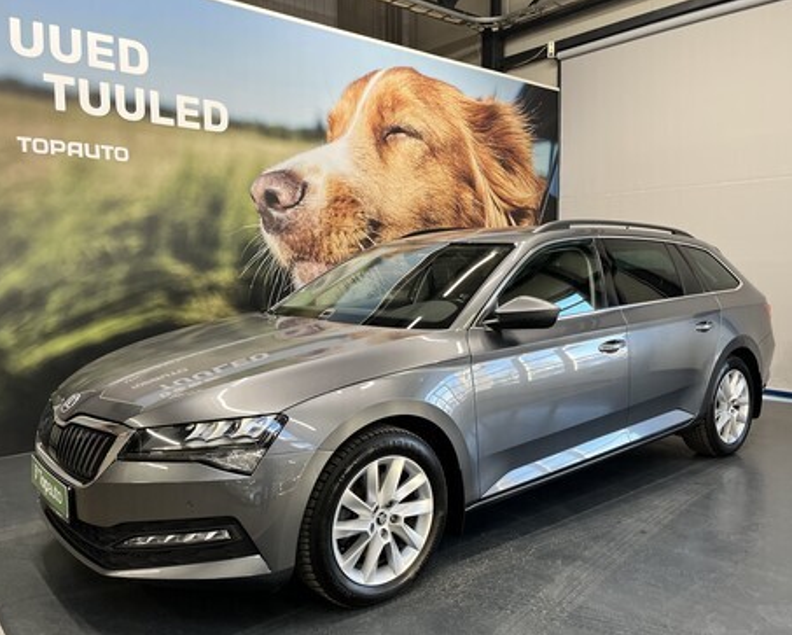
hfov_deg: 62.2
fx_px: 657
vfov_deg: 51.6
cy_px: 324
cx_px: 399
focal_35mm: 28
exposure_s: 1/118
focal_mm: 5.1
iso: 125
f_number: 1.6
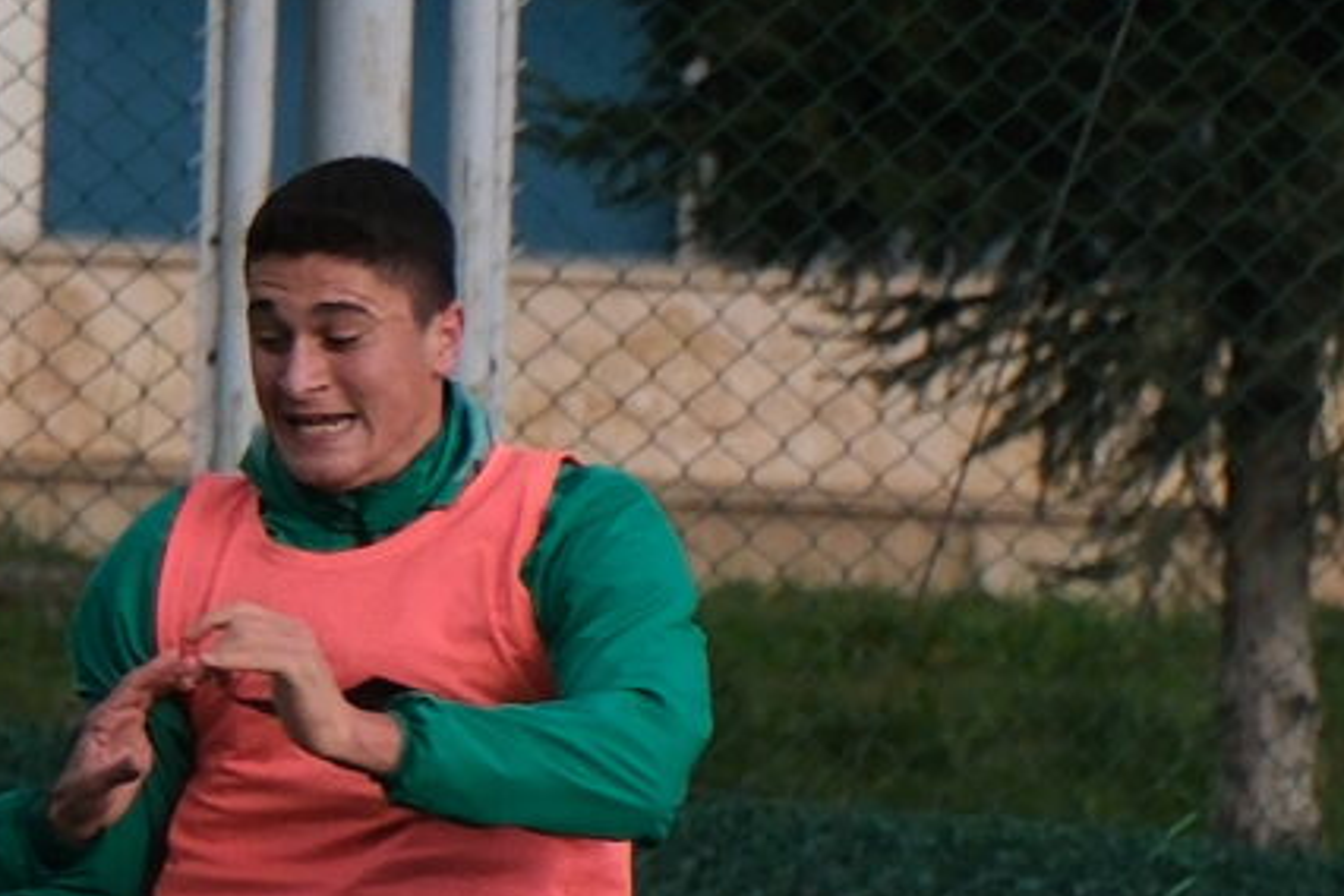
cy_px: 831
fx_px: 64432
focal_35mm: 1726
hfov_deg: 1.2
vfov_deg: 0.8
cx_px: -697
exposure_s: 1/1000
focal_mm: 191.6
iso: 1000
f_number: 5
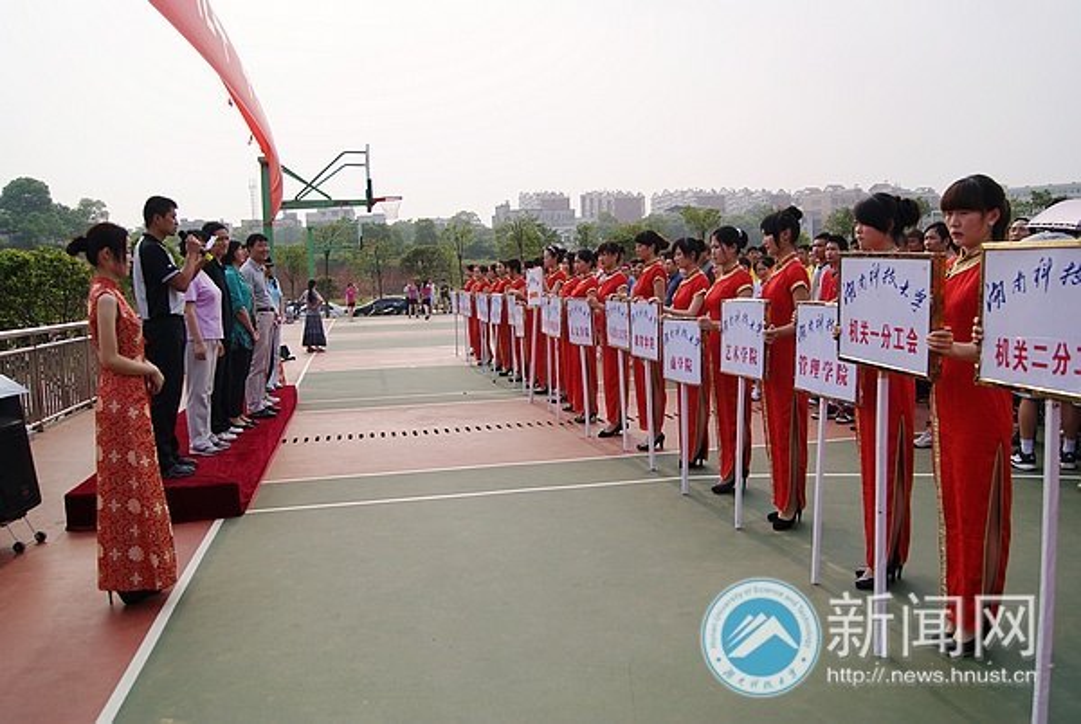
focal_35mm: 30
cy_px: 362
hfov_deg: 61.9
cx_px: 540
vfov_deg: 43.7
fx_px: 902
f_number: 4
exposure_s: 1/1000
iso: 100
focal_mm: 20
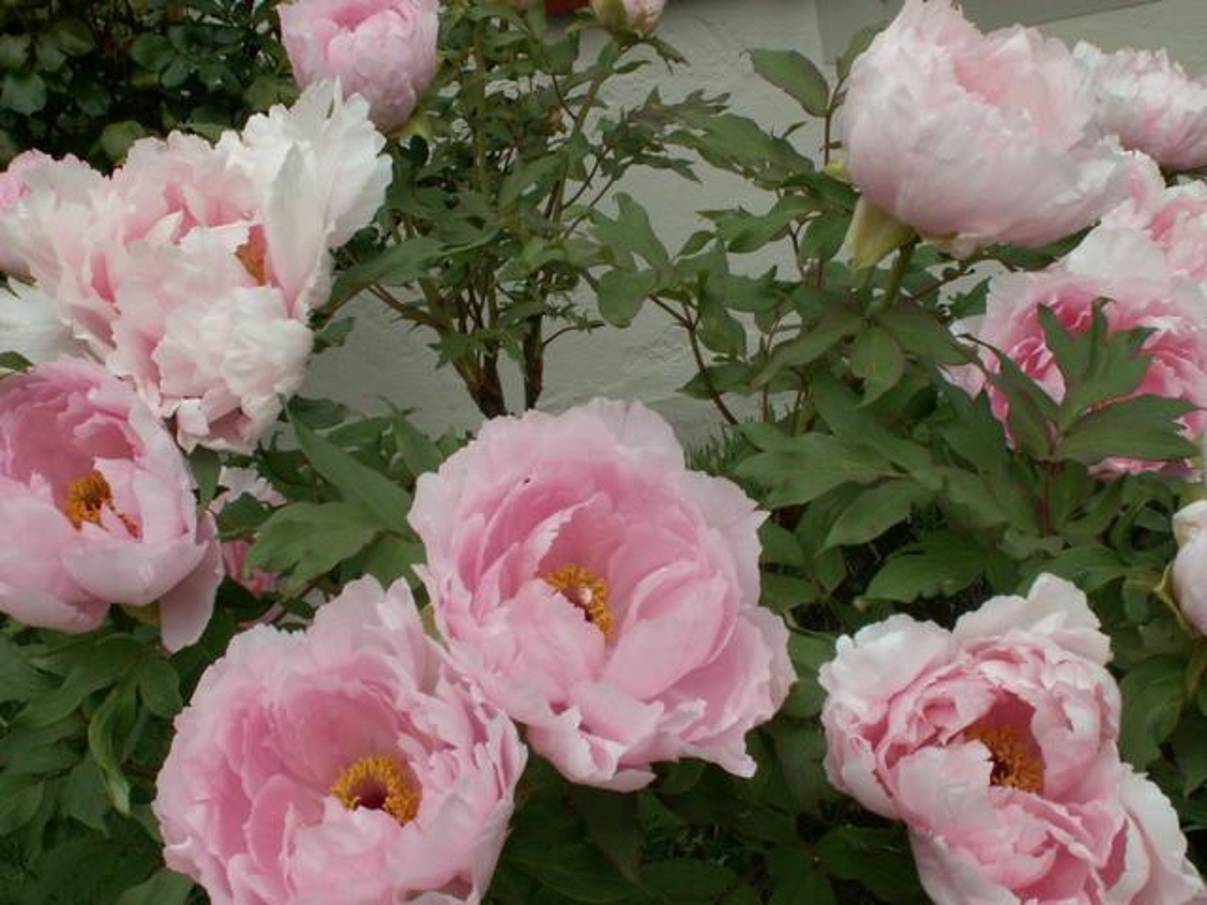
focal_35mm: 51
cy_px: 452
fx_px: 1778
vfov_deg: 28.6
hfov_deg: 37.5
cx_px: 604
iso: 50
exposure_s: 1/160
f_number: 7.1
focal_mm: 8.54
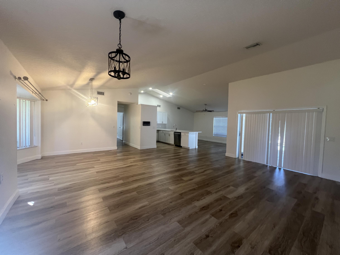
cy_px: 128
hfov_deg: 106.2
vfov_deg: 89.9
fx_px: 128
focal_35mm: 13
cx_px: 170
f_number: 1.8
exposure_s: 1/120
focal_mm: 1.57
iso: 200
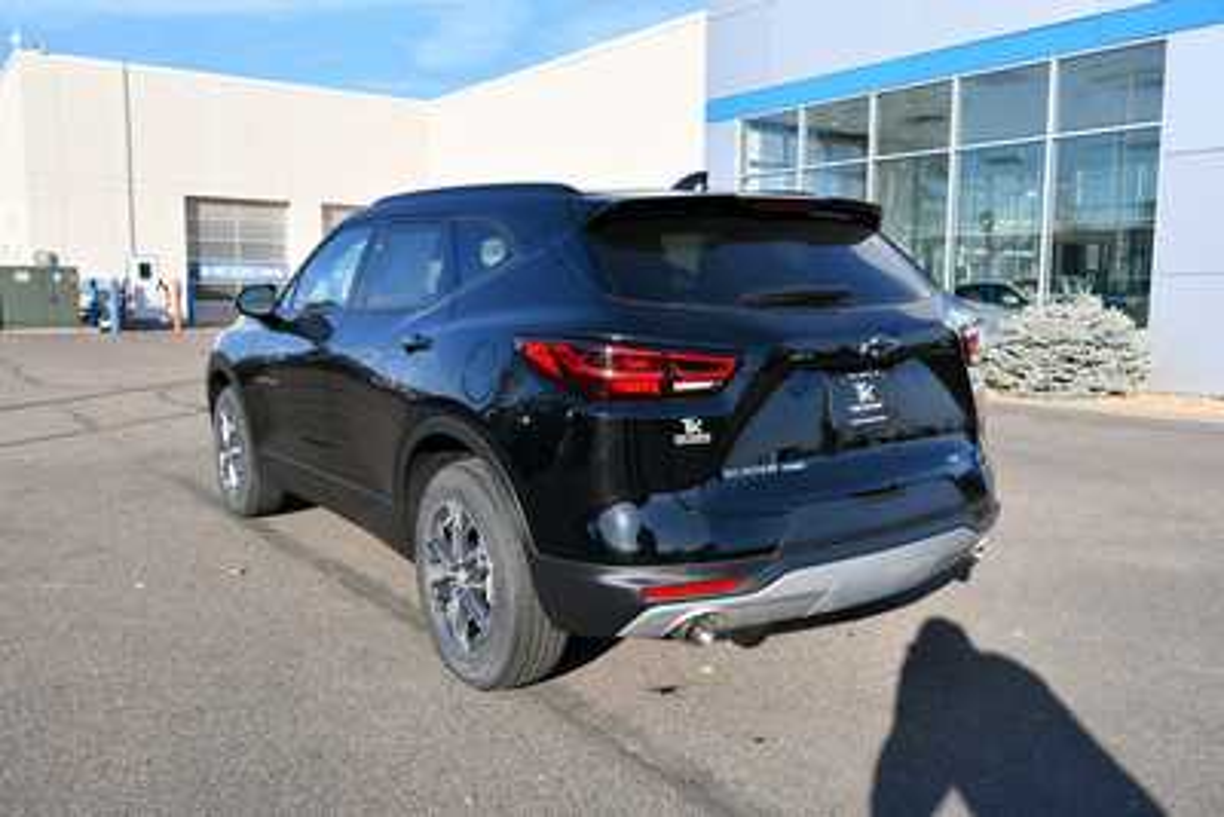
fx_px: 1020
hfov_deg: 61.9
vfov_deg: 43.6
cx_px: 612
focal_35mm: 30
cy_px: 408
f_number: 8
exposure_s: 1/250
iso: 125
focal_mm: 20
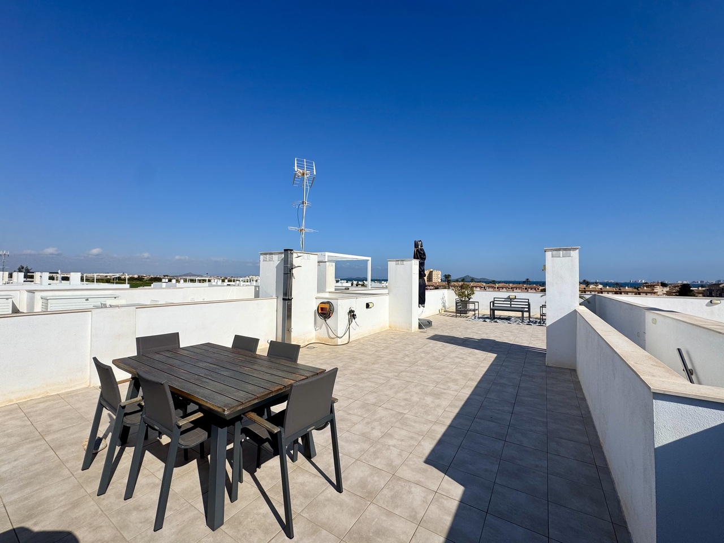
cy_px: 272
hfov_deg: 102.1
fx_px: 293
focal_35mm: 14
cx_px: 362
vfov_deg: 85.7
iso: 32
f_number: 2.2
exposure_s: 1/4630
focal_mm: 2.22
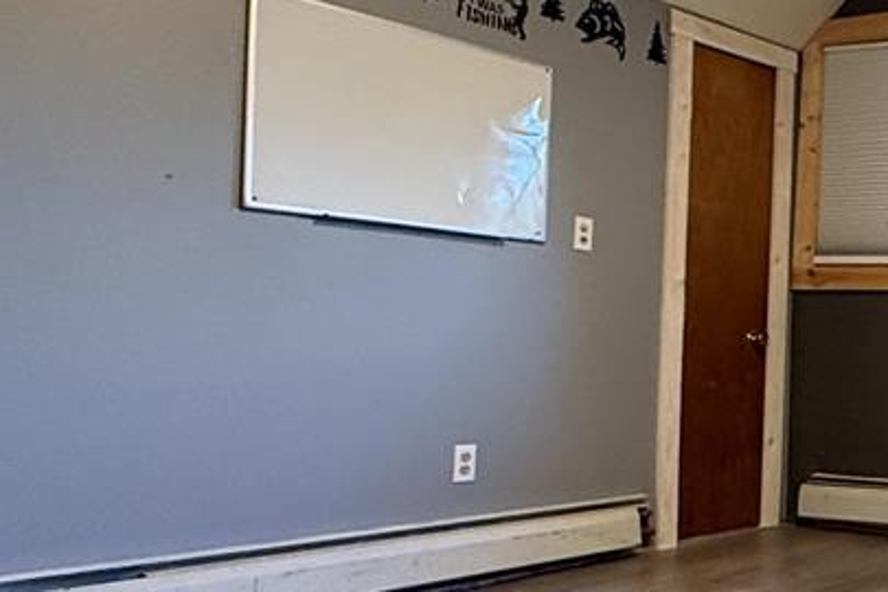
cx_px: 1105
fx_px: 1135
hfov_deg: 33.4
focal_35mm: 46
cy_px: 346
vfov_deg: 29.2
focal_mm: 2.22
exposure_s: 1/60
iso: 320
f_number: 2.2
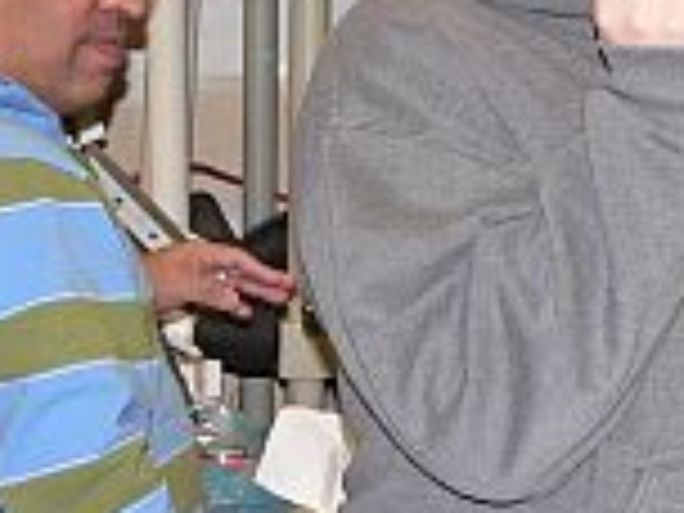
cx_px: 765
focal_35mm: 168
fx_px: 3320
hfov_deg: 11.6
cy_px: 202
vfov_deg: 8.8
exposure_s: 1/60
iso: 200
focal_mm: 8.1
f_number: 2.8
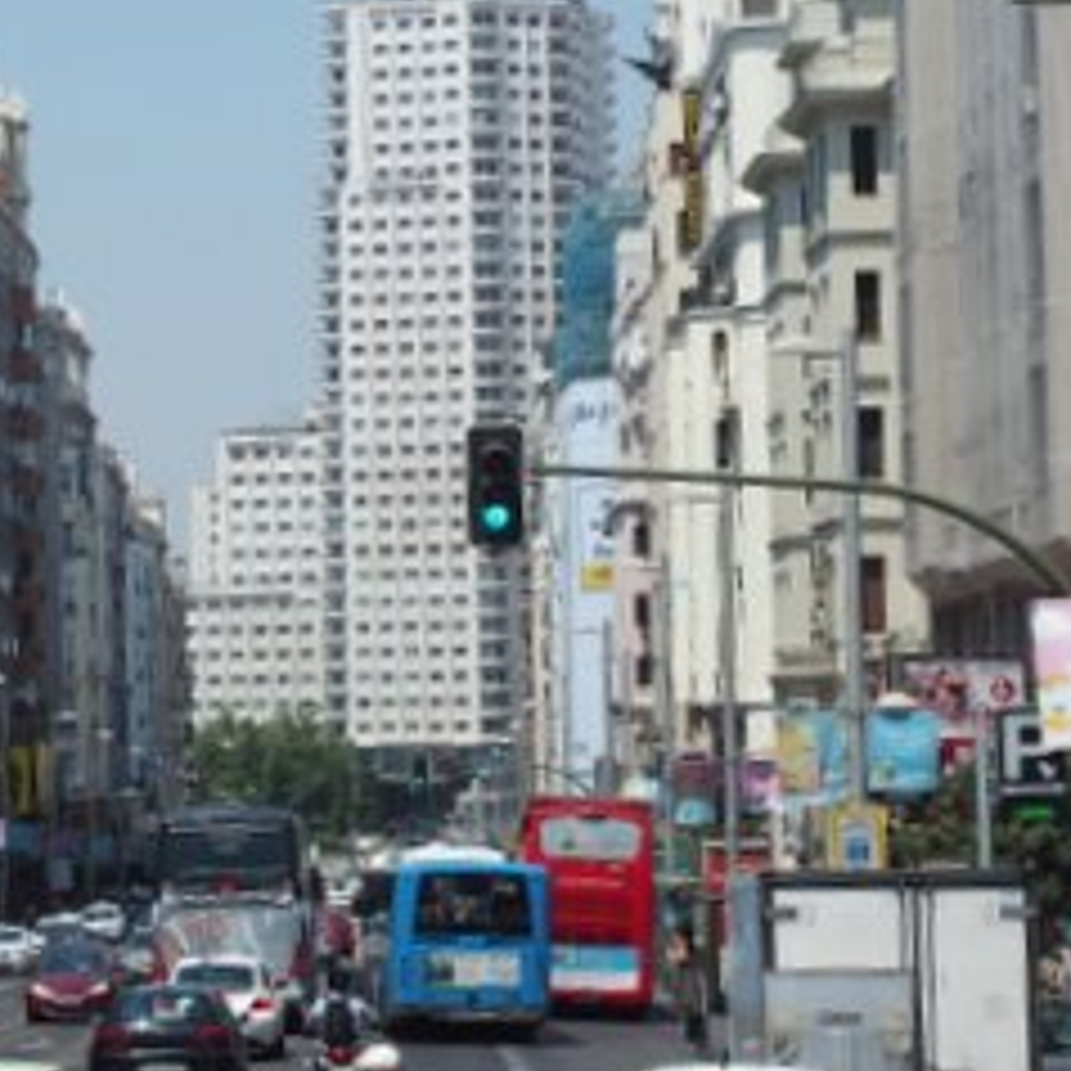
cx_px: 256
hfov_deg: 13.9
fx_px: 4375
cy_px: 333
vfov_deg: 13.9
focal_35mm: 125
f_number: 3.5
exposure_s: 1/1000
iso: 100
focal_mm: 14.5
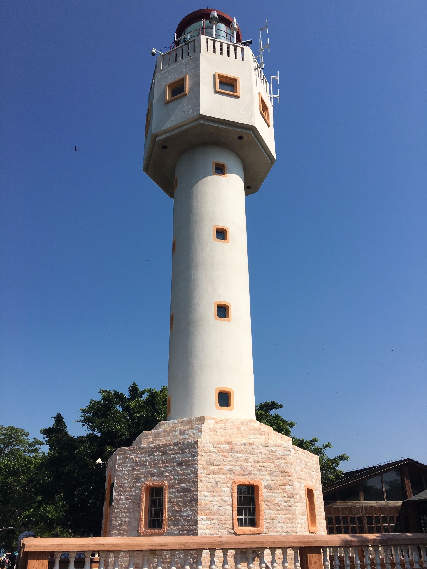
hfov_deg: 48.2
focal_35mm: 29
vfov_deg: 61.7
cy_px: 284
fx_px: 477
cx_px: 214
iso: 25
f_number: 2.2
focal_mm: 4.15
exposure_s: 1/3077
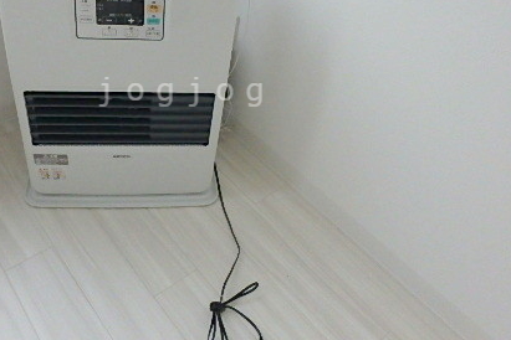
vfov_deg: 38.1
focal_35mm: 34
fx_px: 483
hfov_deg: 55.0
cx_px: 184
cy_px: 92
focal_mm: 3.7
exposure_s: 1/200
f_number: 3.5
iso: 800
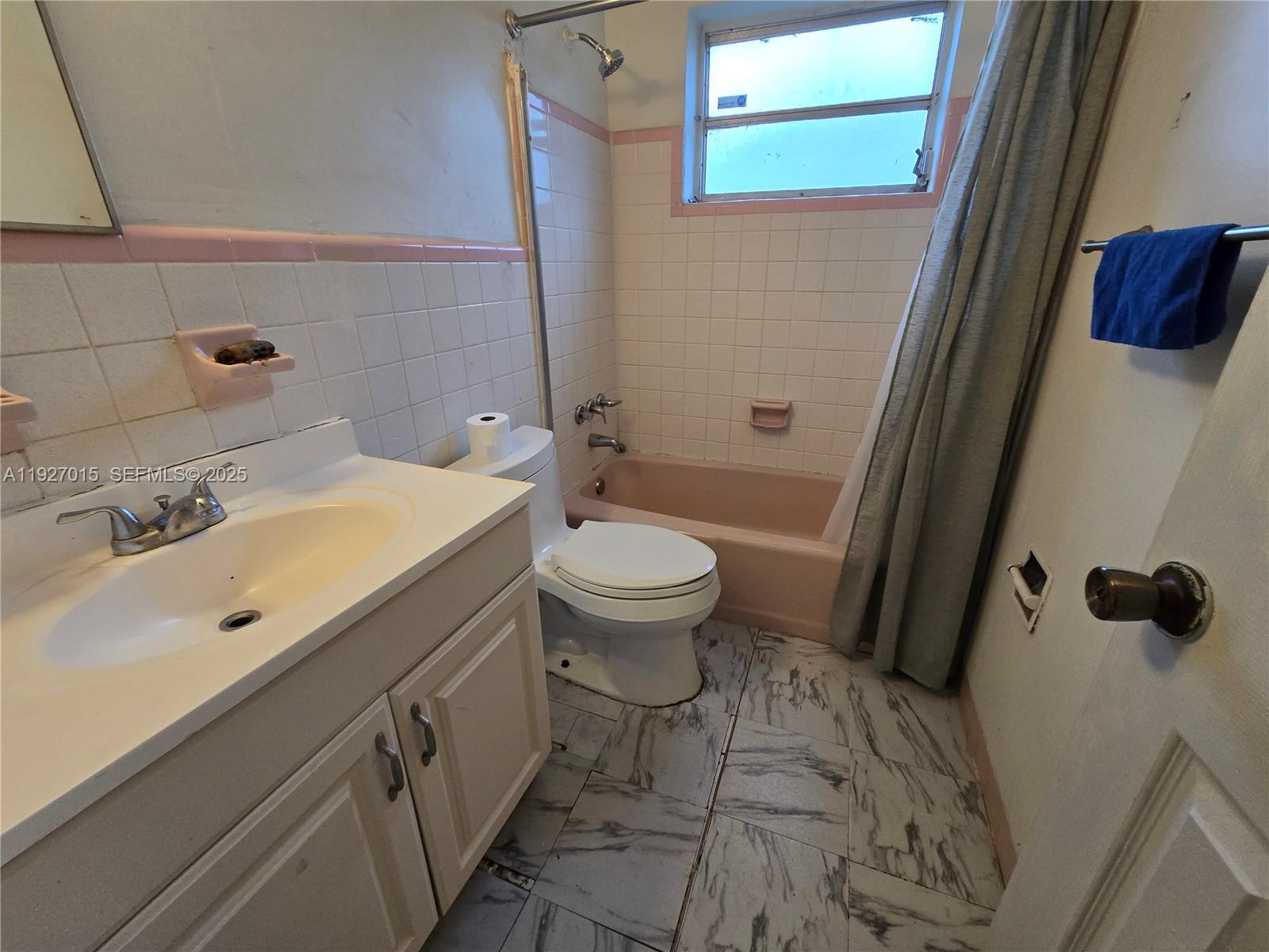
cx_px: 634
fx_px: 477
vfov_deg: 89.9
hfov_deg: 106.2
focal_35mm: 13
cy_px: 476
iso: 250
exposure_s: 1/60
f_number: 2.2
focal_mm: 2.2
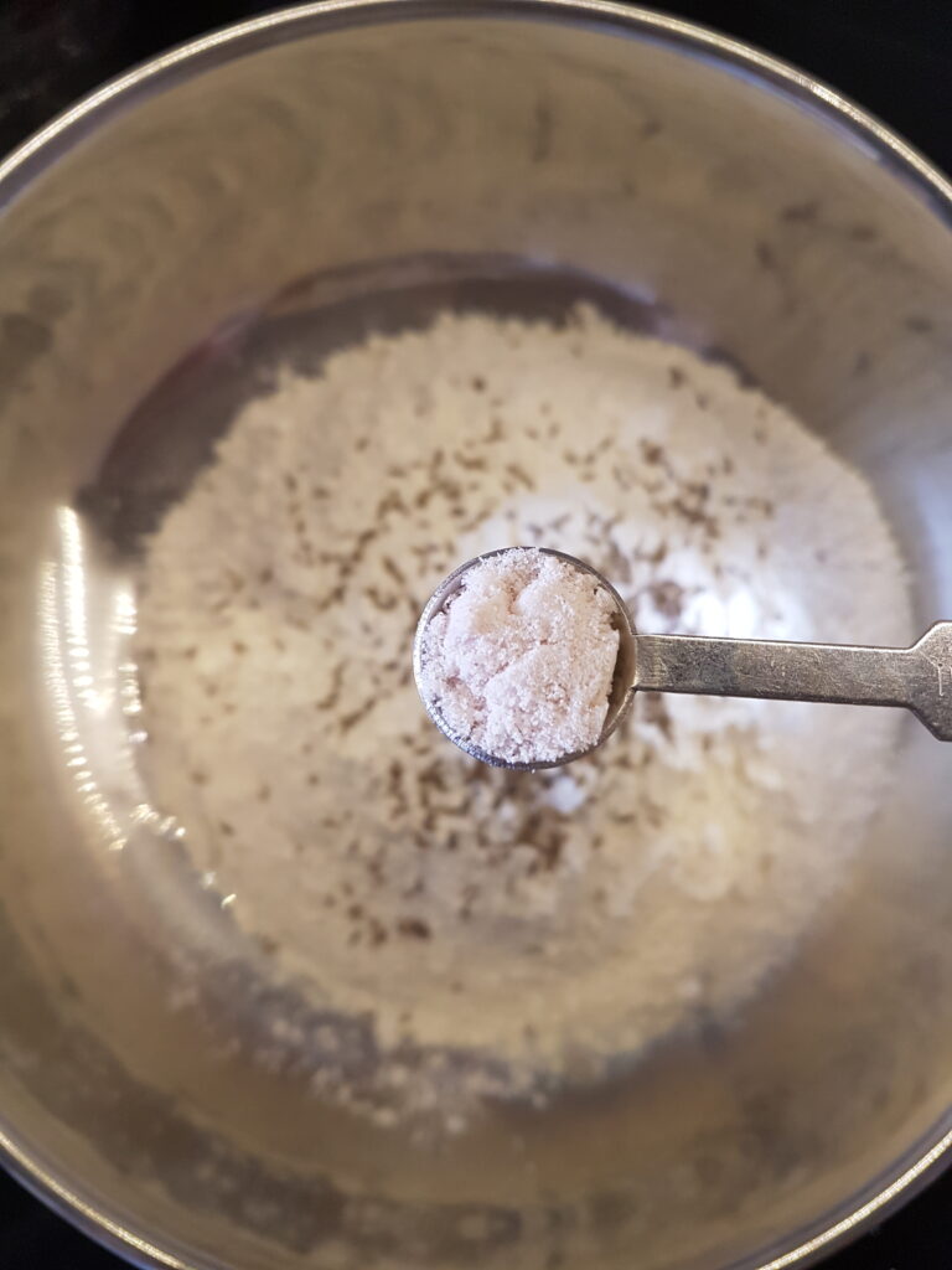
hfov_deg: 53.1
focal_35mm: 26
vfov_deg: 67.3
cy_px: 635
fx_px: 953
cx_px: 476
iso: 100
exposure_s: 1/50
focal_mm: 4.2
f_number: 1.7
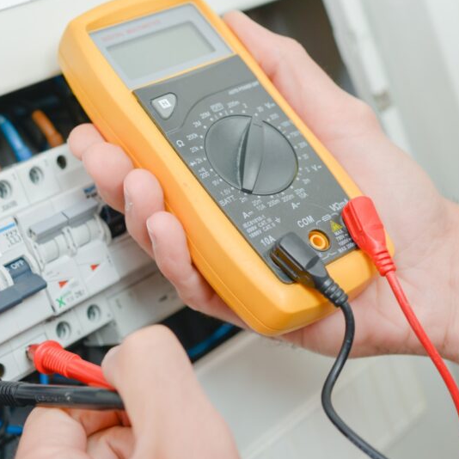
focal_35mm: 57
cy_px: 248
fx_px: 855
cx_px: 101
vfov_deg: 30.0
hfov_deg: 29.4
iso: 100
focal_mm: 35
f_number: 4
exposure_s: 1/125
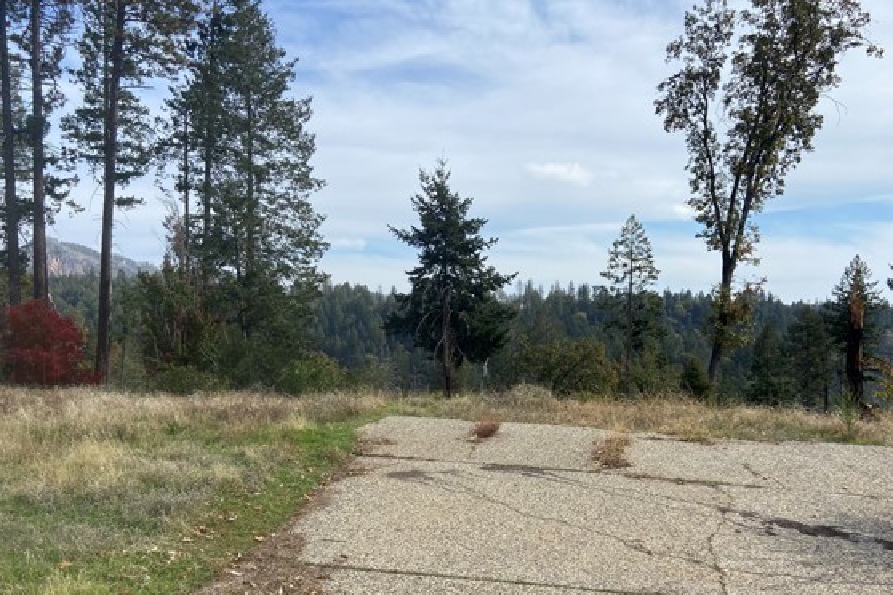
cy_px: 369
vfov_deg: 42.0
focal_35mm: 31
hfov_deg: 60.2
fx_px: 769
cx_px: 490
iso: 32
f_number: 1.8
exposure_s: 1/2967
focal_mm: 4.25
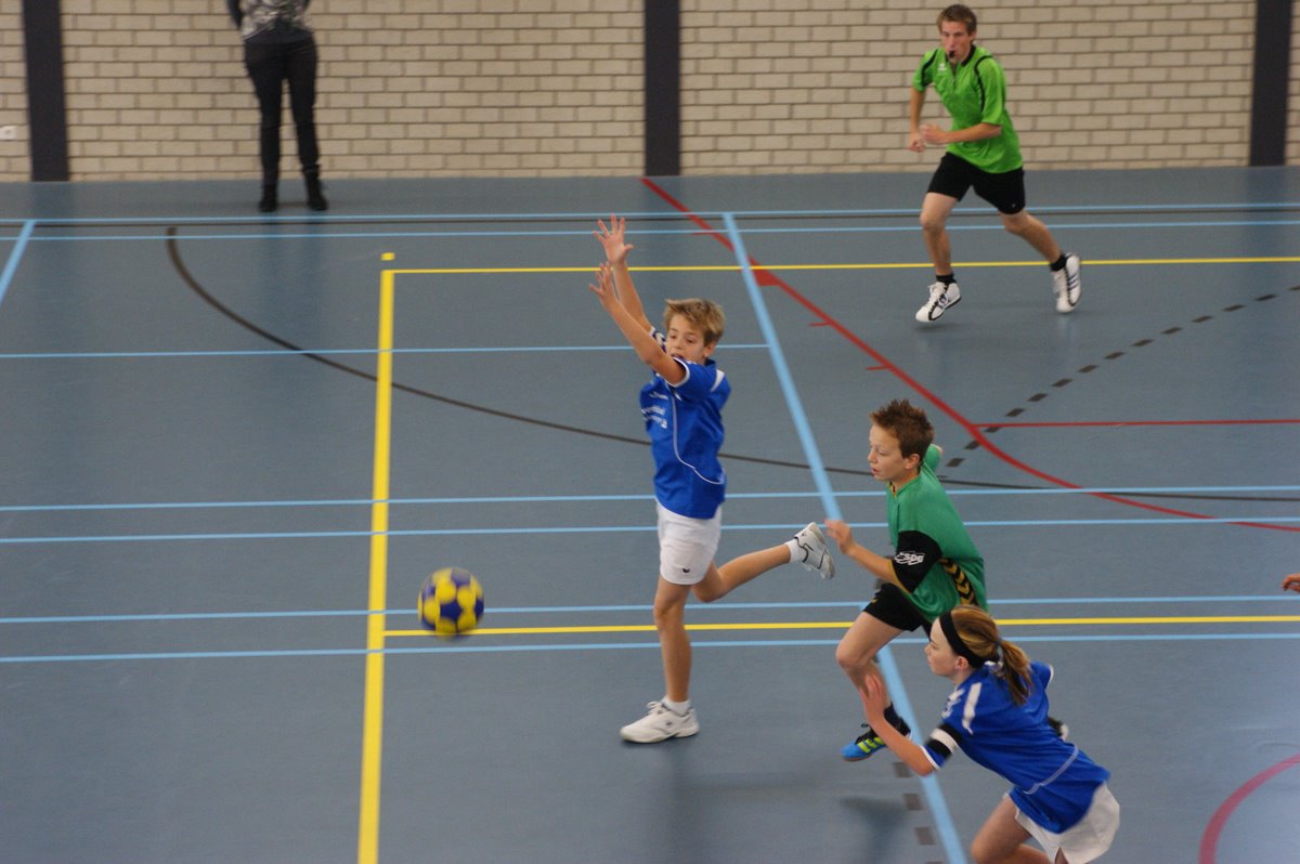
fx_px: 3788
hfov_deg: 19.5
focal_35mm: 105
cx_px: 650
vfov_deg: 13.0
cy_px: 432
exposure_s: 1/160
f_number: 3.5
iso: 800
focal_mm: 70
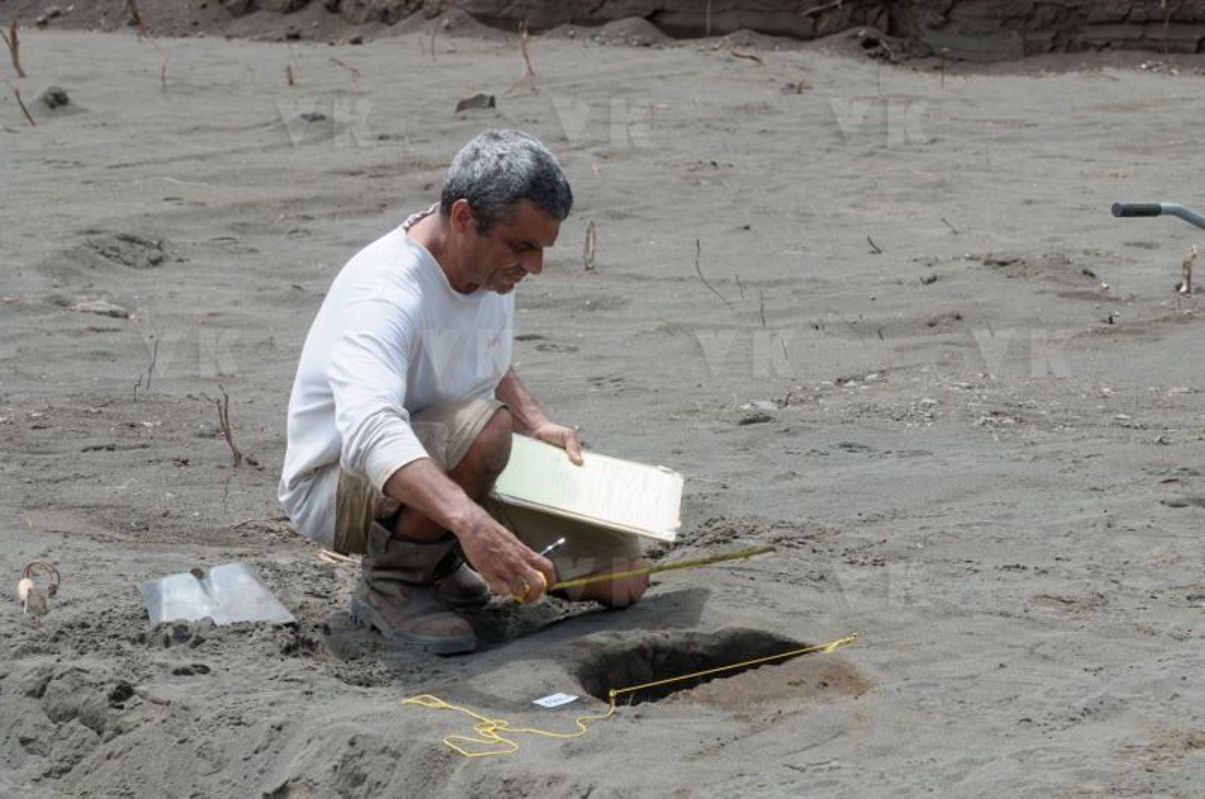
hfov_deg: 15.2
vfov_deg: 10.1
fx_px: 4510
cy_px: 400
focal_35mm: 135
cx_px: 602
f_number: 8
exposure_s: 1/320
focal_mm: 90
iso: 250
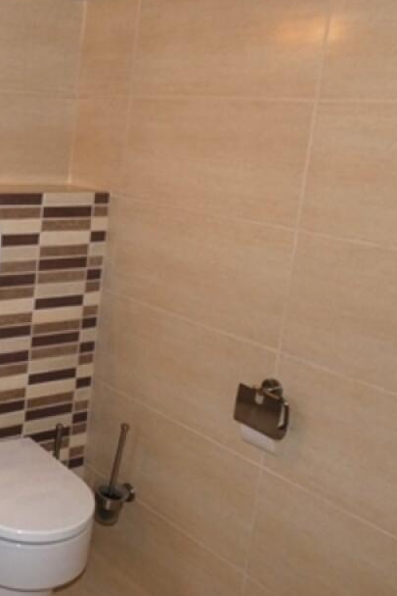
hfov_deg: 29.1
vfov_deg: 47.2
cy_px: 242
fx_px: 678
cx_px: -54
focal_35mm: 41
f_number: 2.8
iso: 200
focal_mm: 3.6
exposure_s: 1/60
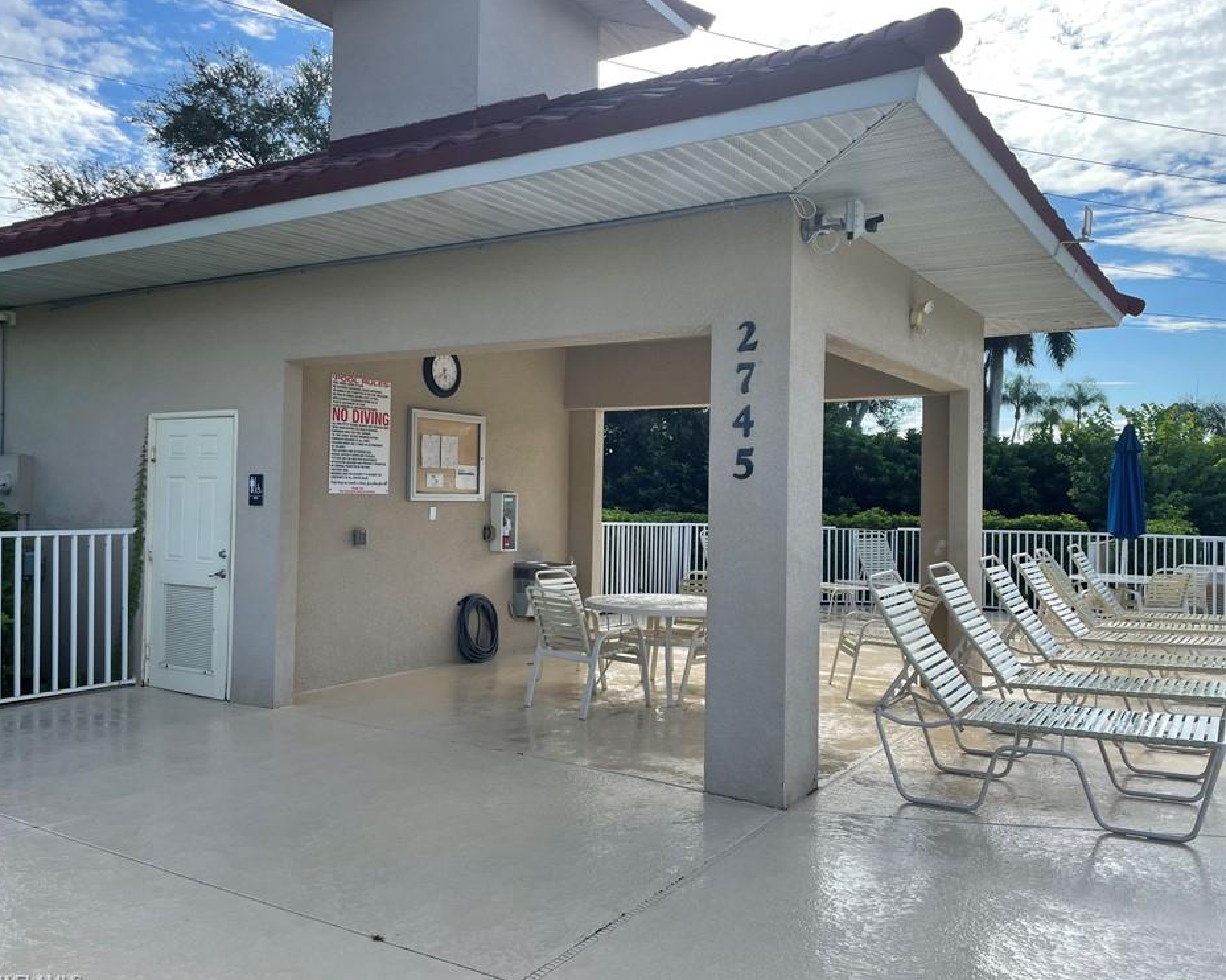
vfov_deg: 51.5
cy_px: 487
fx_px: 1016
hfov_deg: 62.1
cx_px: 661
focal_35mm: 28
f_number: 1.6
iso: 32
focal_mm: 4.2
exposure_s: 1/1795
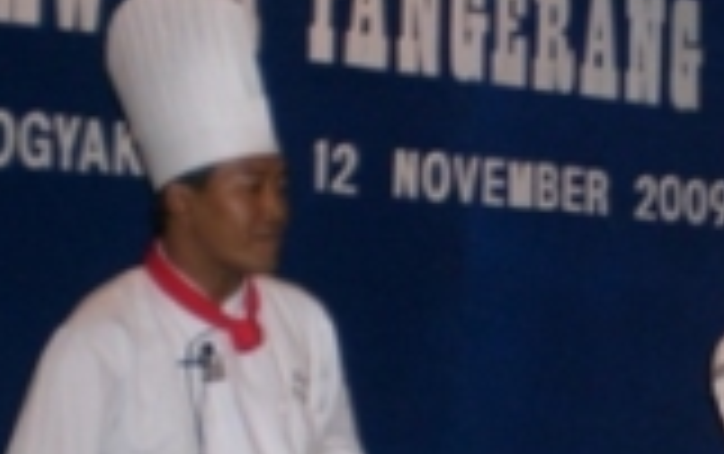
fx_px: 1975
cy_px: 355
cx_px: 791
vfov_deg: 13.1
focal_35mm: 100
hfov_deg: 19.9
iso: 200
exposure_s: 1/60
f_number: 3.1
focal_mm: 6.3
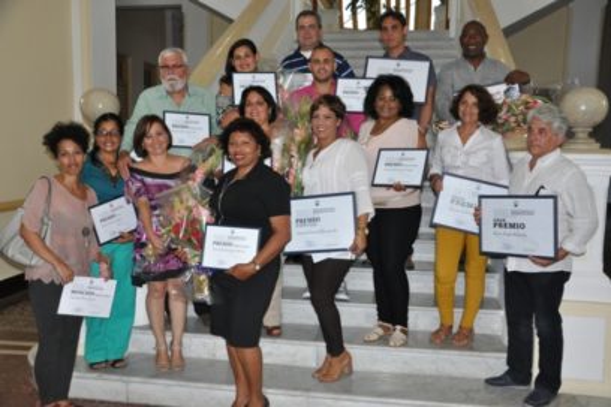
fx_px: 560
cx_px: 306
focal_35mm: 33
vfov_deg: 40.0
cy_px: 204
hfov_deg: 57.2
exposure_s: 1/60
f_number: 4.5
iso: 1000
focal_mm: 22
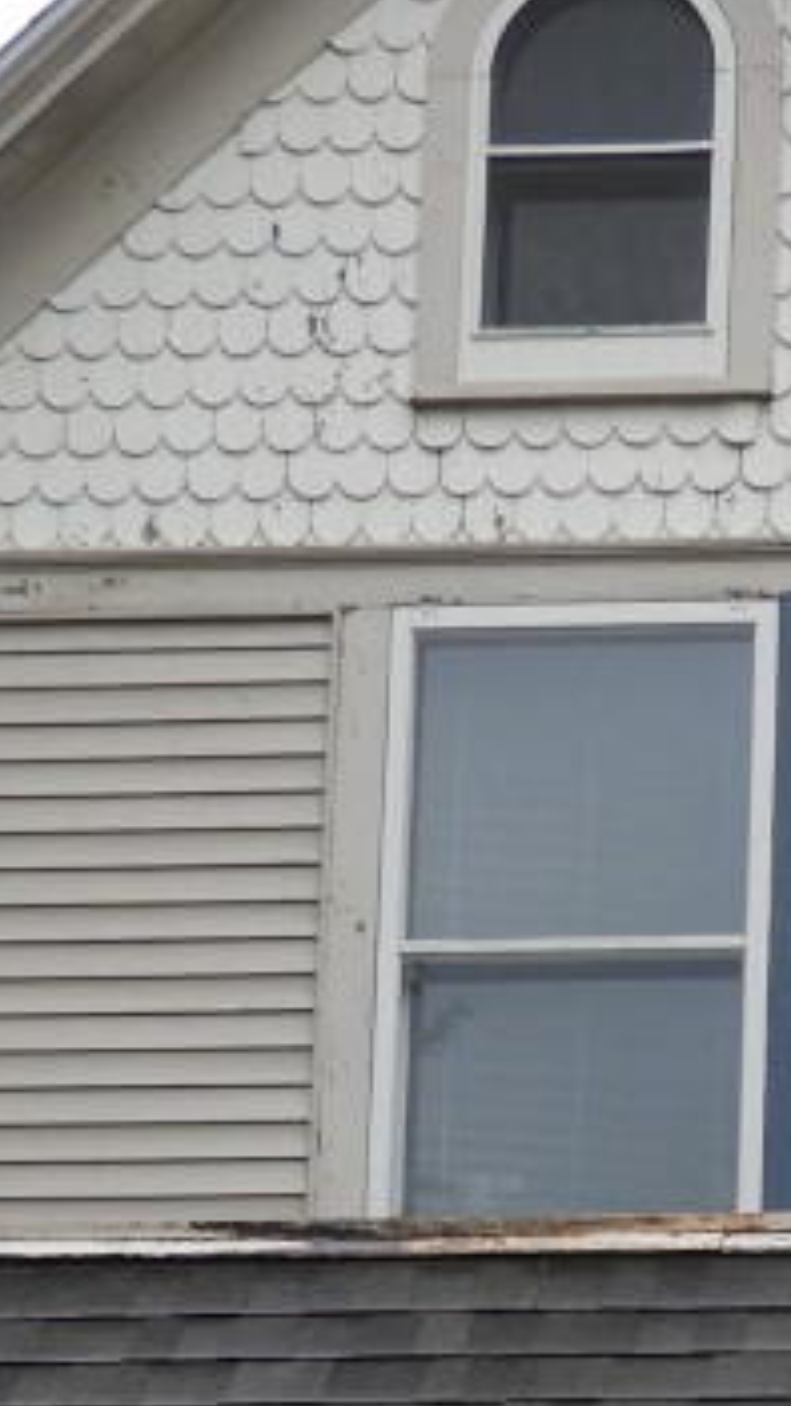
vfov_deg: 13.3
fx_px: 5851
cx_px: 1759
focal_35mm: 157
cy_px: 1751
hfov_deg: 7.3
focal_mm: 6.3
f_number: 3.8
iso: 100
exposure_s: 1/100
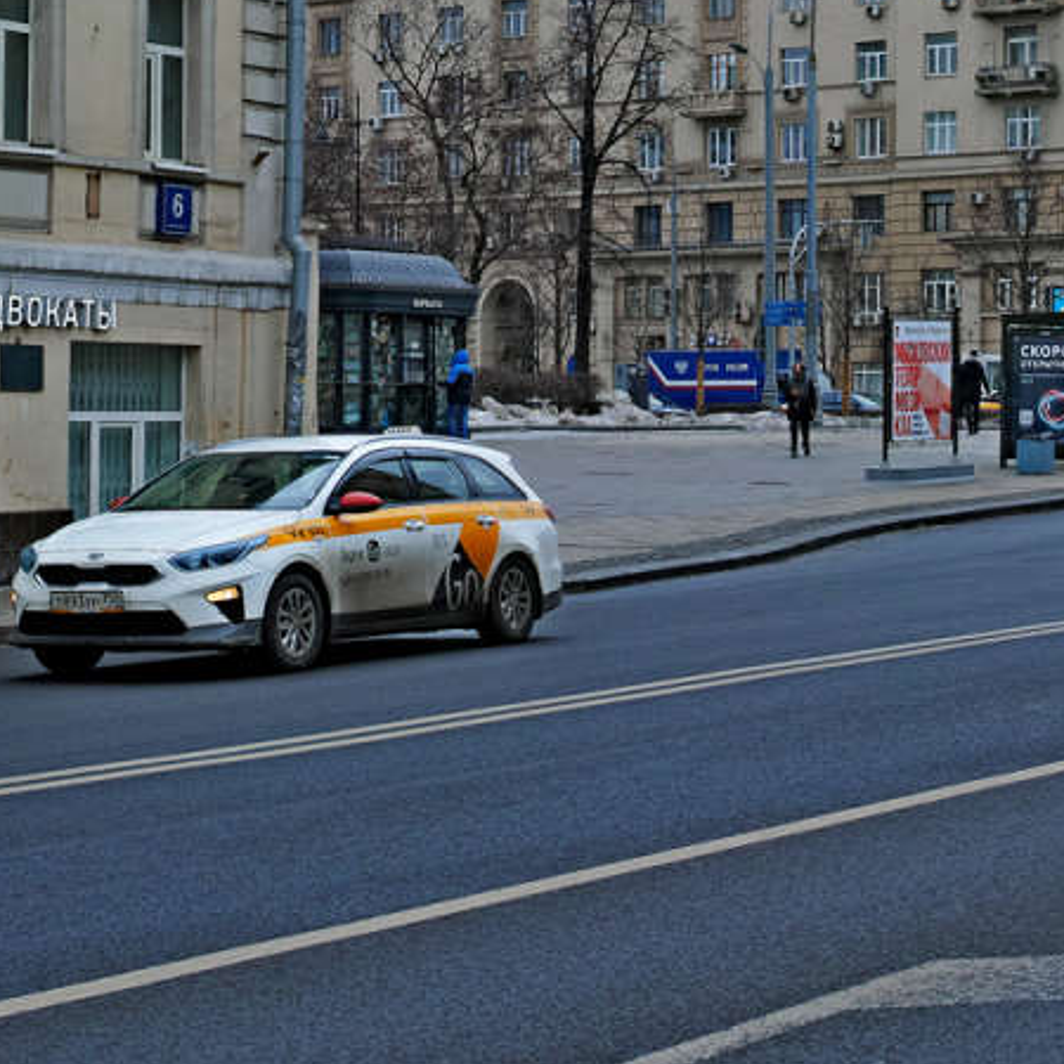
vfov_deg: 17.0
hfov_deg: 16.9
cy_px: 383
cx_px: 861
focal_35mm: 102
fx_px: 3547
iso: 100
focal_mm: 30
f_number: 4
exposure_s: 1/125
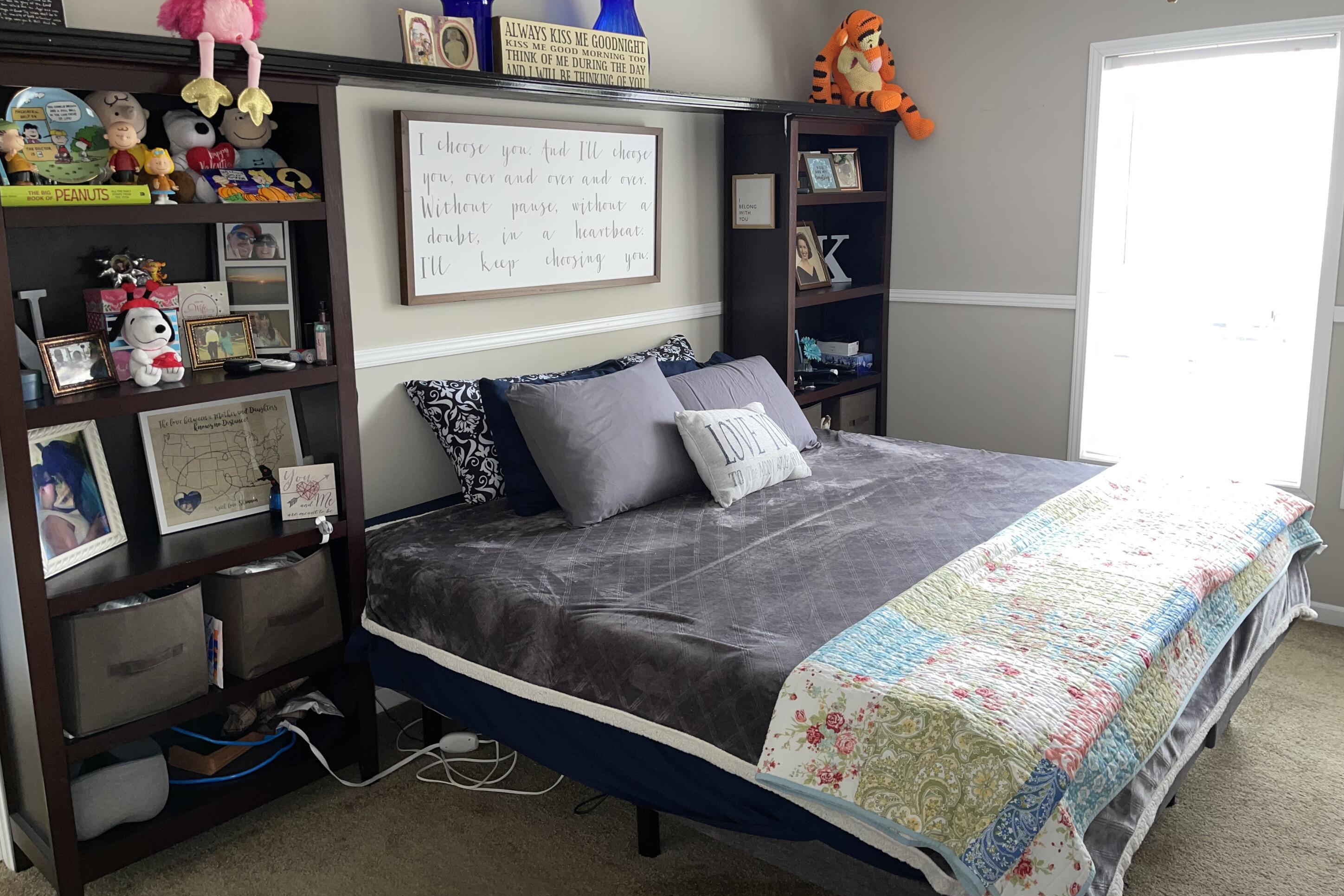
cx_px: 666
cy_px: 399
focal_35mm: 28
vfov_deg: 46.3
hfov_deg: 65.5
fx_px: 1045
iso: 50
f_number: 1.6
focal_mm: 5.1
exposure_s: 1/31
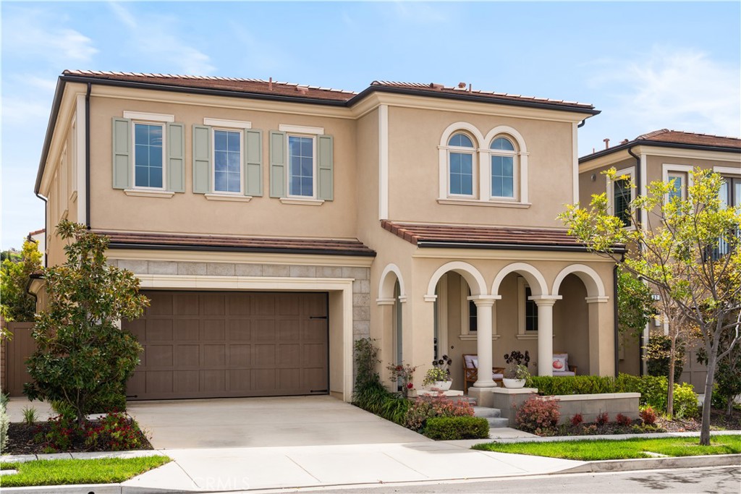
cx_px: 370
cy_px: 247
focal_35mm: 42
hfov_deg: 46.4
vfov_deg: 31.9
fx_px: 865
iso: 200
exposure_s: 1/80
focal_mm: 42
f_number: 8
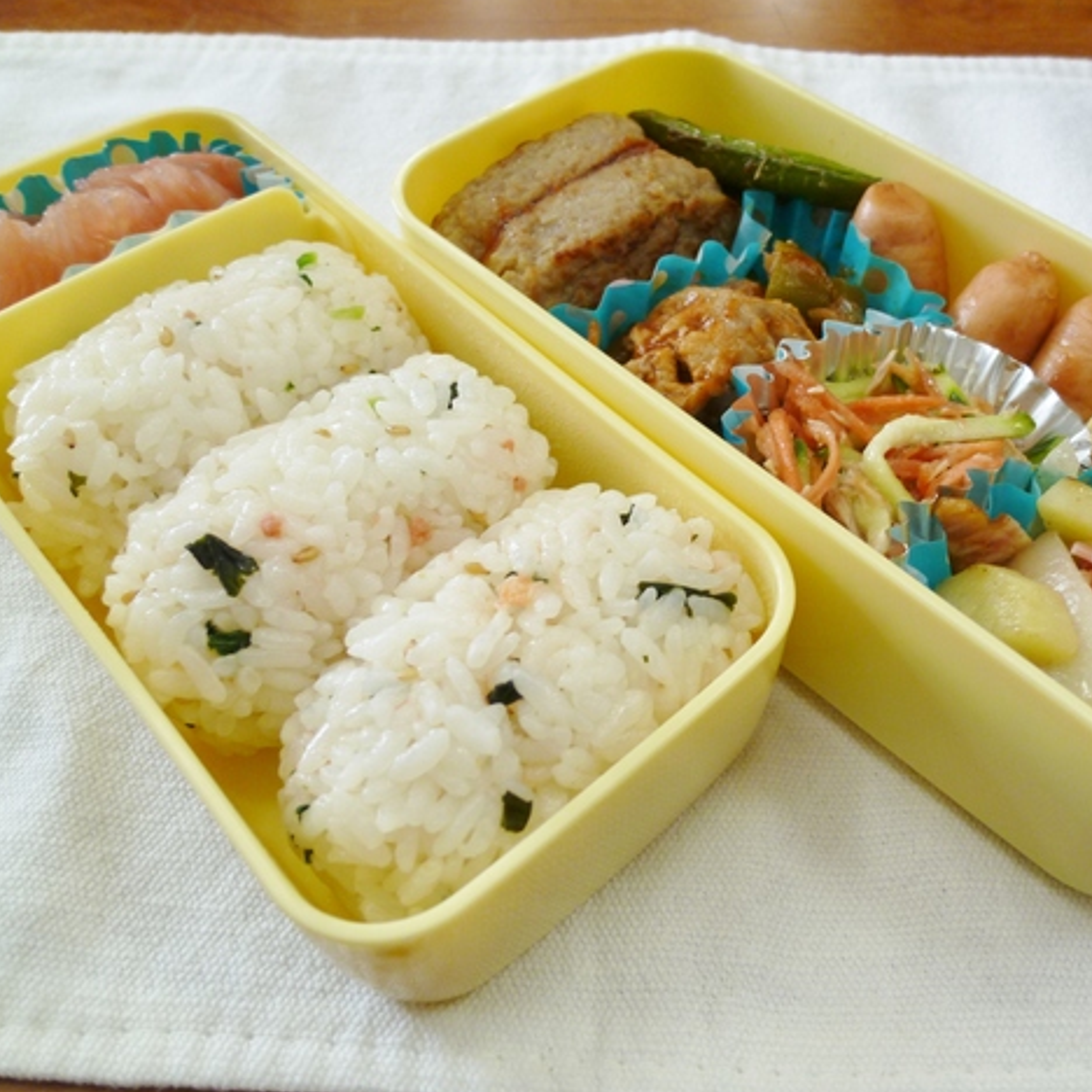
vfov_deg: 55.6
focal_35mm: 29
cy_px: 551
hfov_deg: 55.0
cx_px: 681
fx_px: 1035
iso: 80
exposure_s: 1/80
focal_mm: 4.3
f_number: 2.2
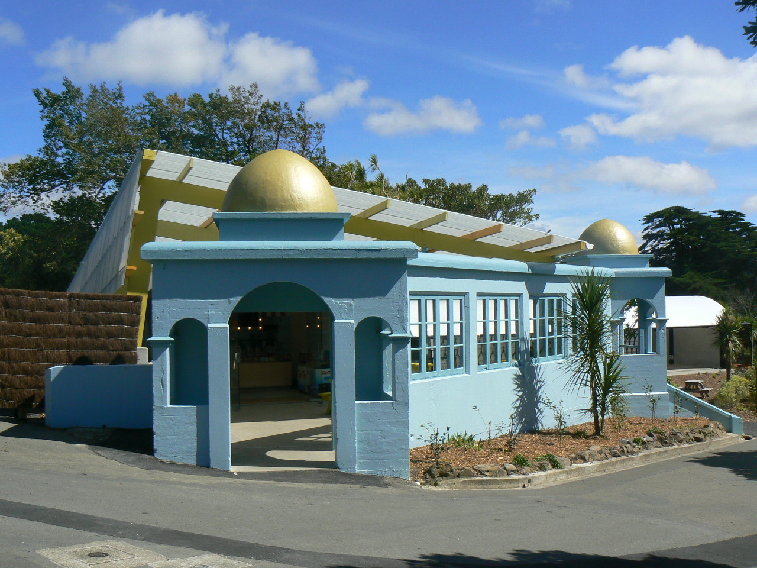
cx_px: 378
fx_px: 787
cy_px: 284
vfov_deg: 39.7
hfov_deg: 51.4
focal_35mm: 36
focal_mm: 6
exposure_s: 1/400
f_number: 8
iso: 80
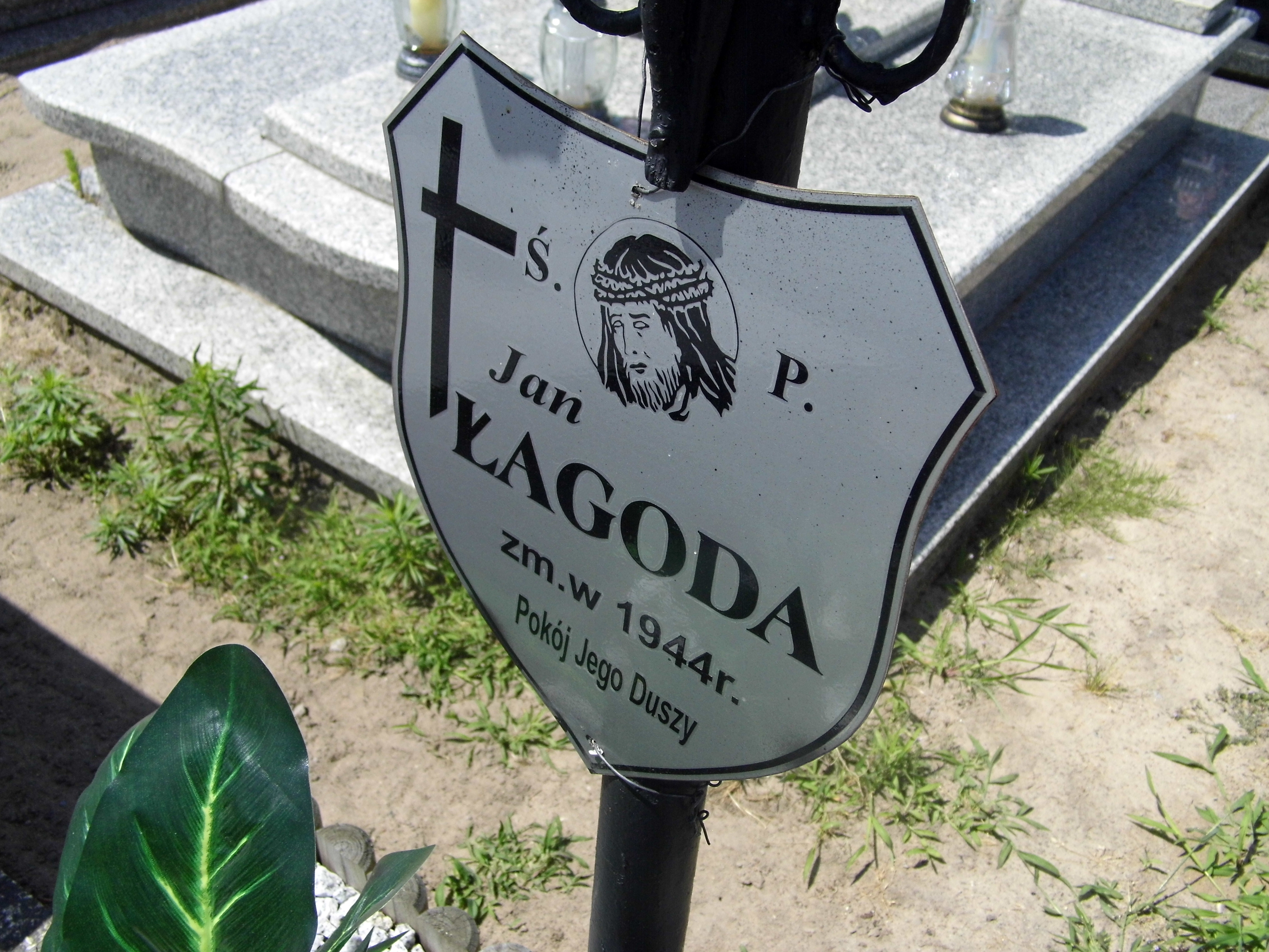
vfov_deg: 41.8
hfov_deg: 54.0
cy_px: 476
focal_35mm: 34
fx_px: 1246
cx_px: 634
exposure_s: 1/200
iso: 100
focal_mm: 6.1
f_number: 9.6
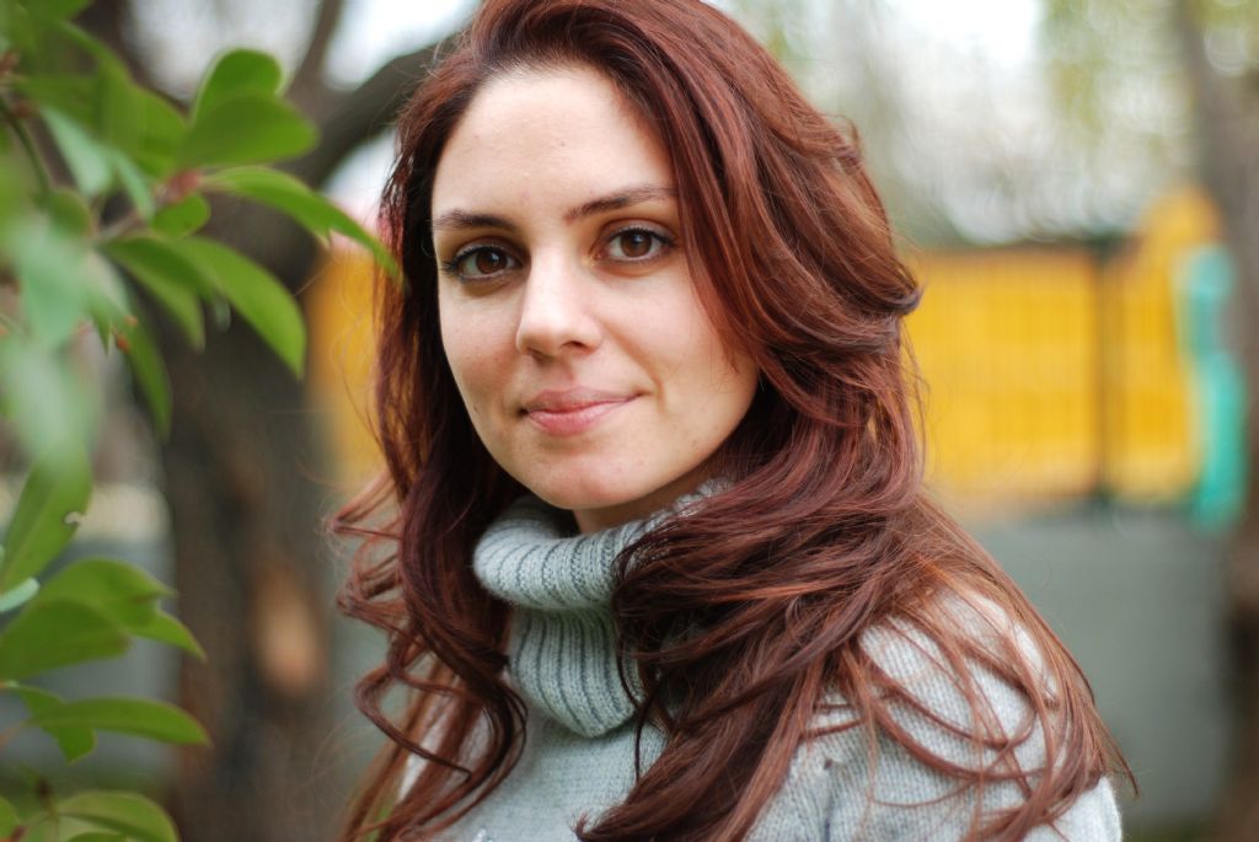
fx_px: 2625
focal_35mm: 75
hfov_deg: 27.0
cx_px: 630
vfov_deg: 18.2
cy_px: 421
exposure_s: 1/320
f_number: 1.8
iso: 160
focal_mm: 50
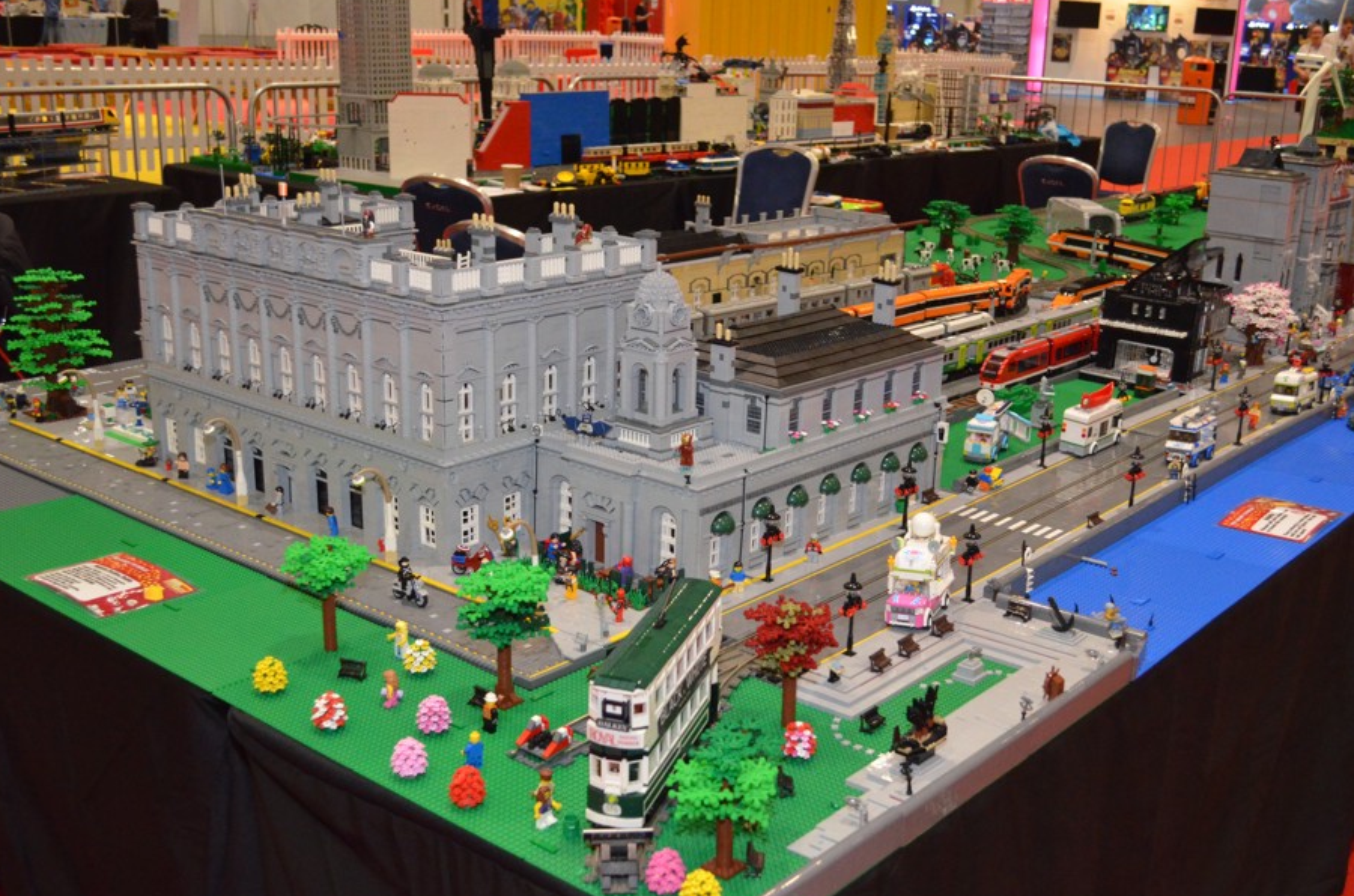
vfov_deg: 33.2
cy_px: 478
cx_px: 736
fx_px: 1501
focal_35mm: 40
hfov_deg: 48.5
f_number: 4
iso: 3200
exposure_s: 1/60
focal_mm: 24
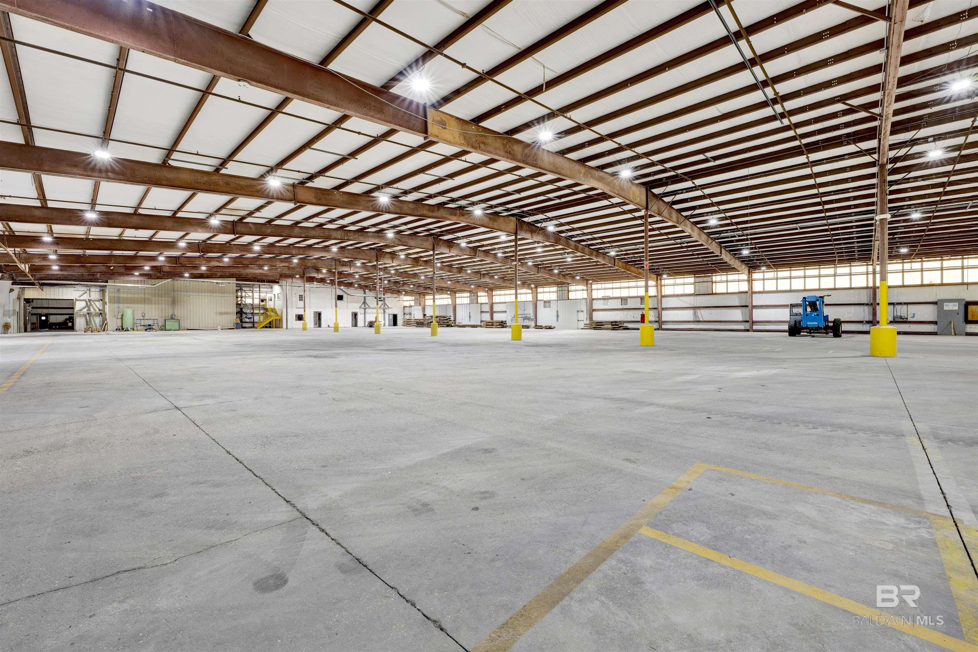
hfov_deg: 104.3
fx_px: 380
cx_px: 489
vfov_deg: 81.2
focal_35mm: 14
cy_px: 326
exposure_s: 1/10
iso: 500
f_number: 11
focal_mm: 14
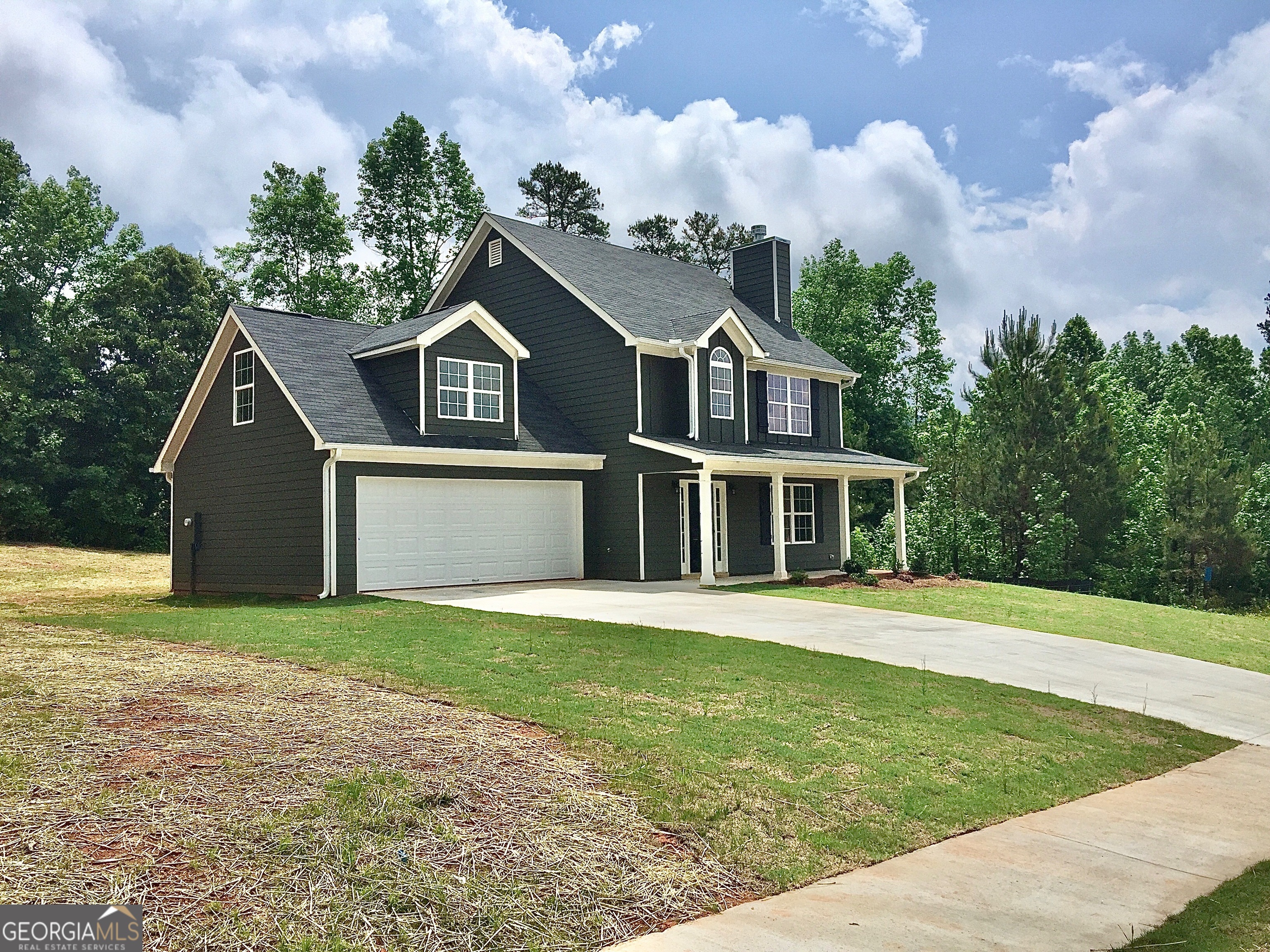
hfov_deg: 61.7
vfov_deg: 48.2
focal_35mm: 29
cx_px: 635
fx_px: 1064
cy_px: 476
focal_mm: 4.15
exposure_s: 1/4950
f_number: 2.2
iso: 32
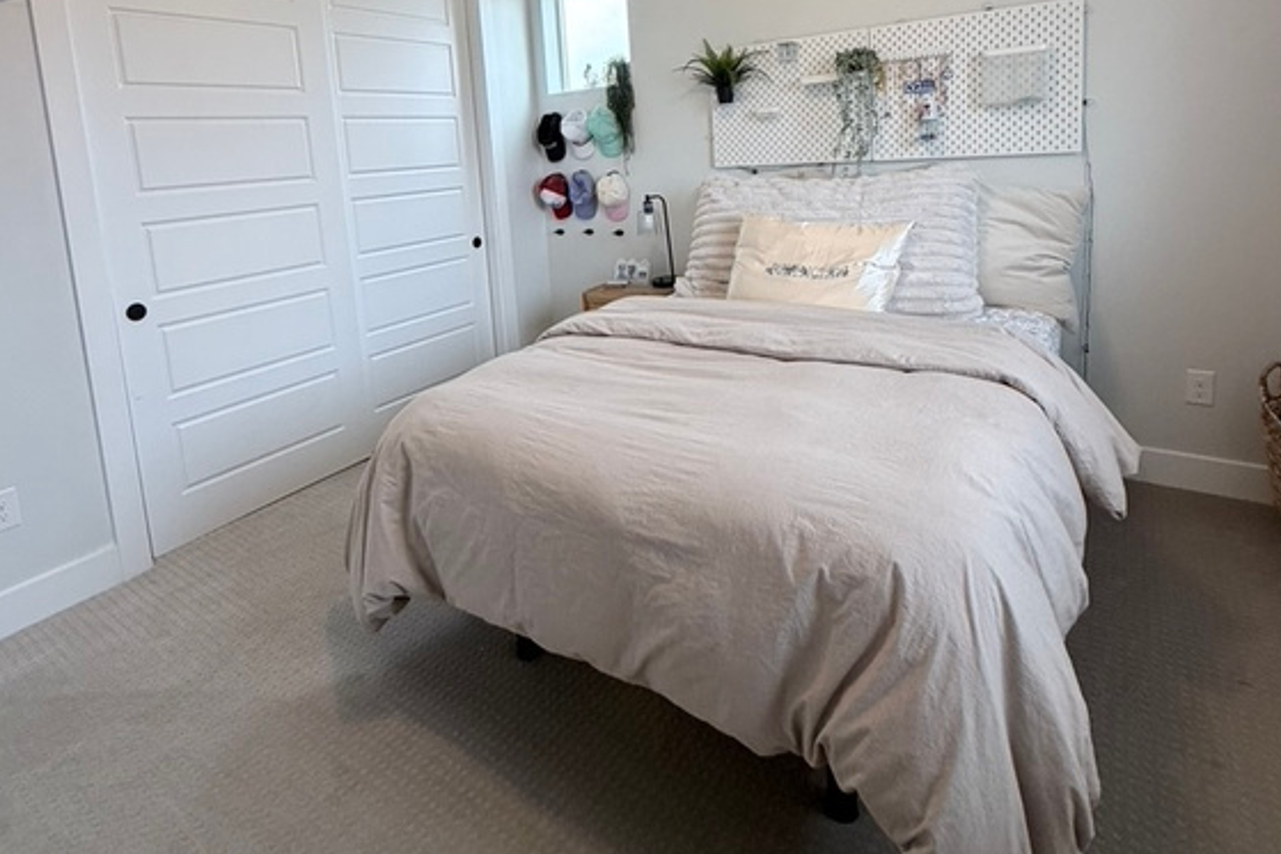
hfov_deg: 84.0
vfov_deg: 59.5
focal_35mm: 20
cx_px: 635
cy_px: 240
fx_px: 712
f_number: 2.2
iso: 250
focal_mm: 2.22
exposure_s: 1/63
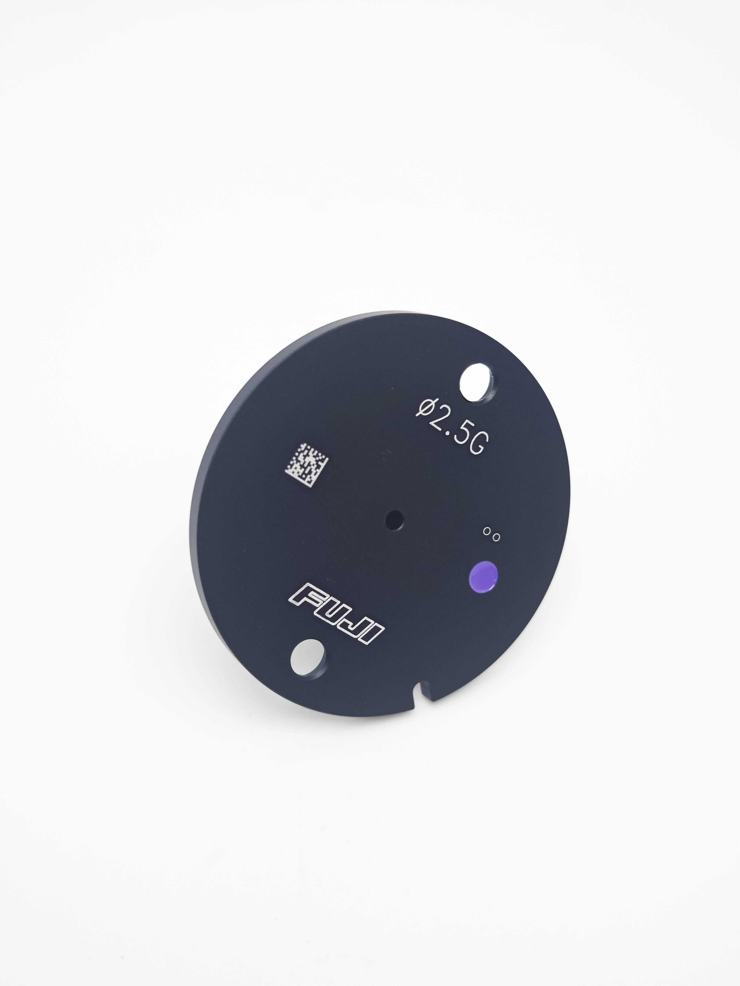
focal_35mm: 46
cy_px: 493
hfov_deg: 31.5
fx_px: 1311
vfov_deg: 41.2
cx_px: 370
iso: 125
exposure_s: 1/100
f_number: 1.6
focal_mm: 6.55
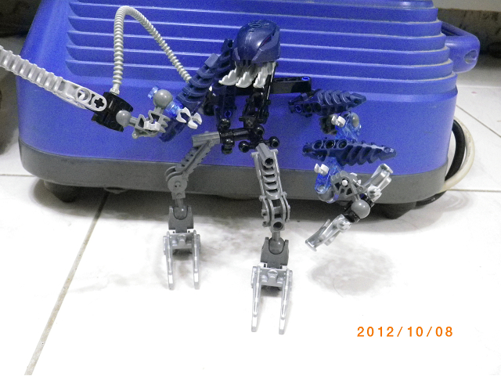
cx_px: 250
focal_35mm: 41
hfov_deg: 45.8
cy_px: 188
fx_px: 593
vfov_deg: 35.1
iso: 800
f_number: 3.9
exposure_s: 1/15
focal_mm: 7.3
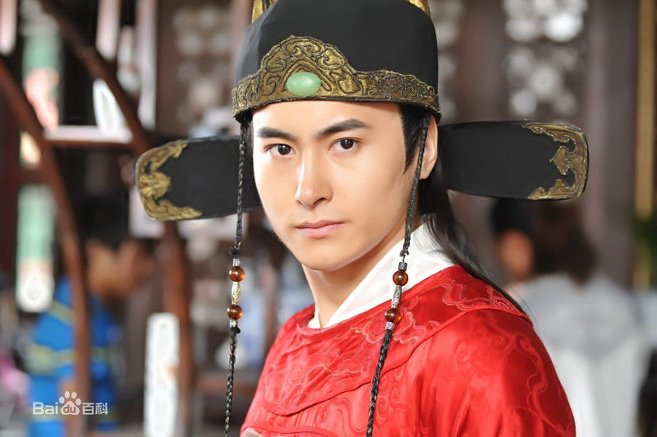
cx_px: 328
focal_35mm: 80
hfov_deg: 25.4
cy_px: 218
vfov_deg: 17.0
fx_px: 1459
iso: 2000
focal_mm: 80
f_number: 4
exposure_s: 1/160
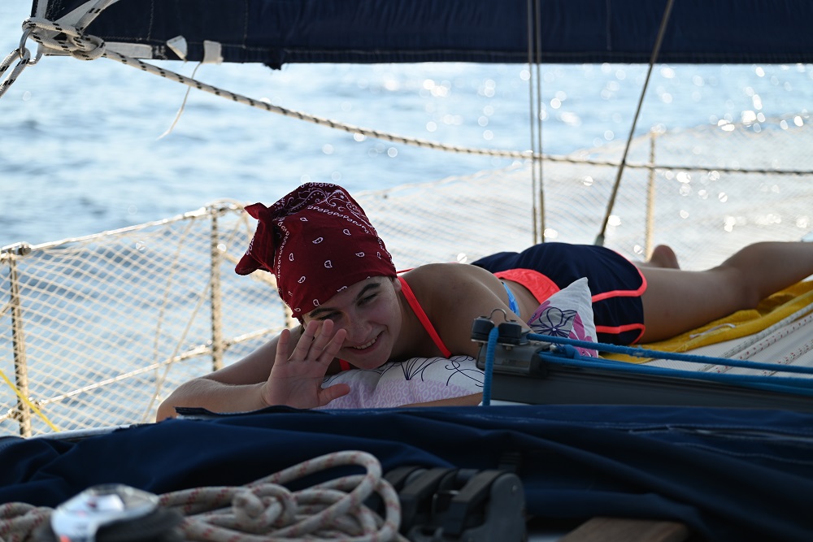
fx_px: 1581
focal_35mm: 70
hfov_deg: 28.8
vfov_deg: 19.5
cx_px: 406
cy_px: 271
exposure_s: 1/500
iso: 100
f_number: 4.5
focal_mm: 70
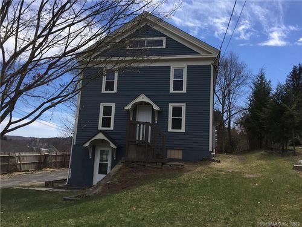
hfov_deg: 61.7
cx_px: 151
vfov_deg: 48.2
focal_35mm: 29
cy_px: 114
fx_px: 253
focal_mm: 4.15
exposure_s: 1/1721
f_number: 2.2
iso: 32
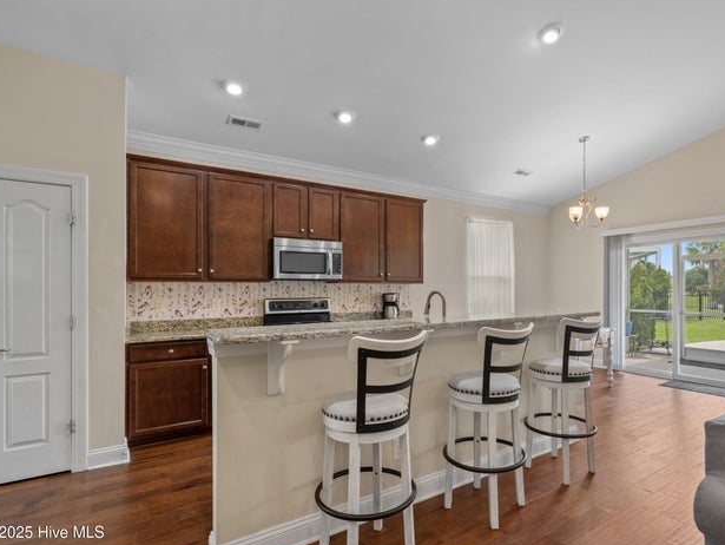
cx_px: 409
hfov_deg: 87.3
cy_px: 275
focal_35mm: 18
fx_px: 377
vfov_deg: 71.7
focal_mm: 16
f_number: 8
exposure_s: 1/15
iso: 800
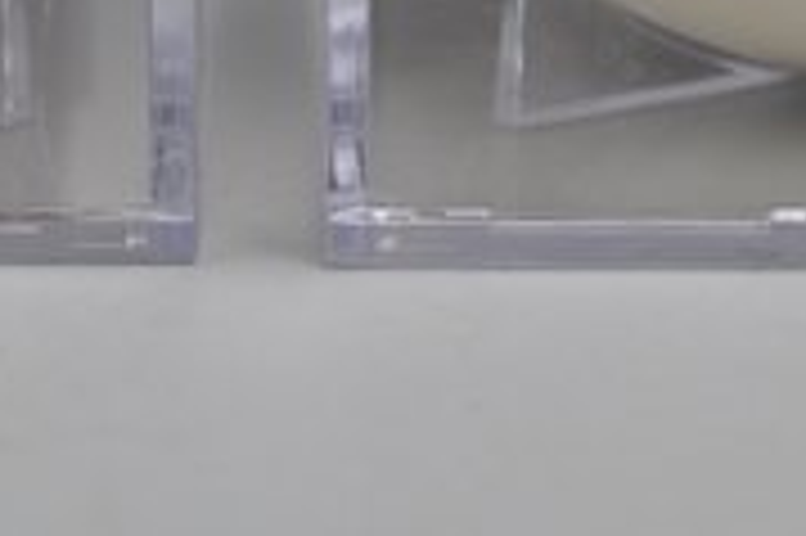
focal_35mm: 238
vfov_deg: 5.7
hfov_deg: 8.6
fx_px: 5324
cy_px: -318
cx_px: 212
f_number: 5
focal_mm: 40
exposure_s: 1/100
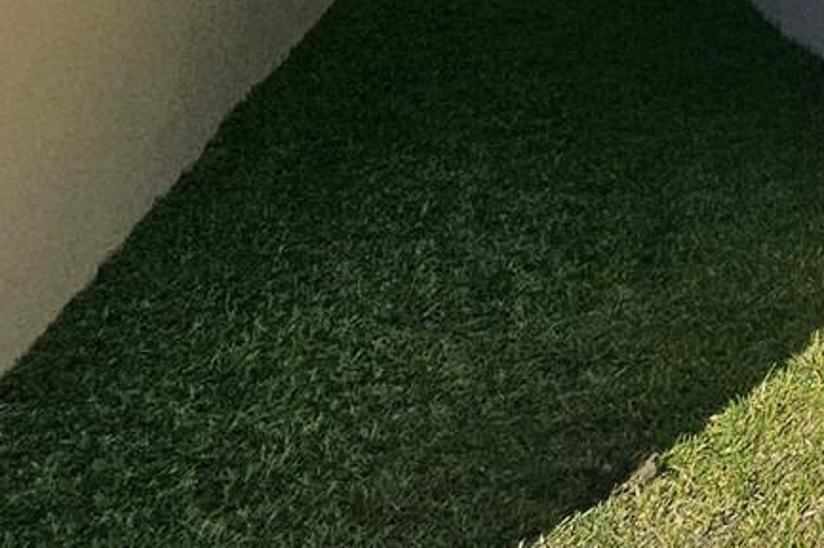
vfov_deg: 18.9
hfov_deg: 22.5
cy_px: -497
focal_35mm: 50
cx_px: 1477
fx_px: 1144
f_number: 2.2
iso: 50
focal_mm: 2.2
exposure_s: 1/4517
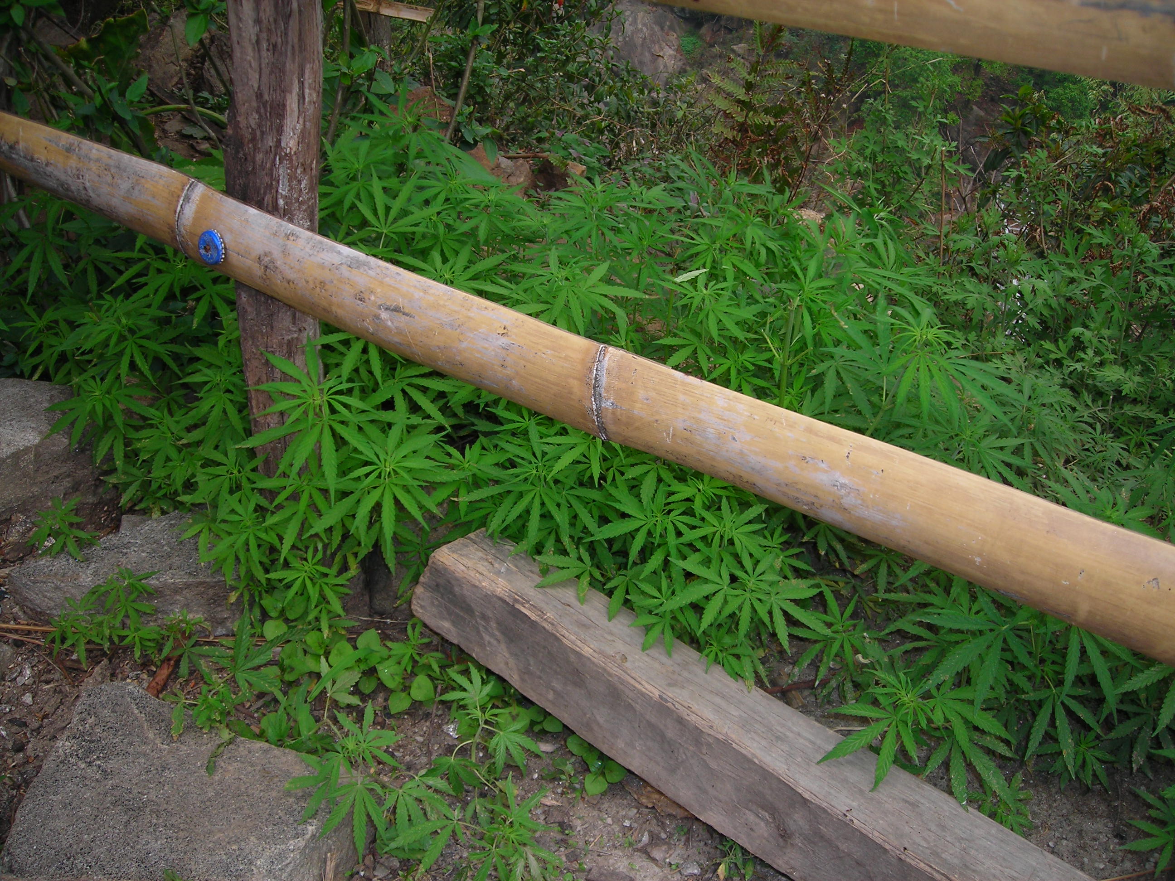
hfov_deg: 49.0
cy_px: 440
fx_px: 1290
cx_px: 588
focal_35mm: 38
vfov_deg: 37.7
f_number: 3.2
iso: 50
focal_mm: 6.3
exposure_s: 1/30
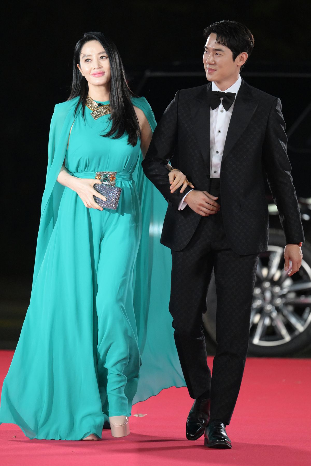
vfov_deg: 5.2
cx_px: 156
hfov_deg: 3.4
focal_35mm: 400
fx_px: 5183
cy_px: 233
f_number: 4.5
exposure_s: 1/400
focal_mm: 400
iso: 6400
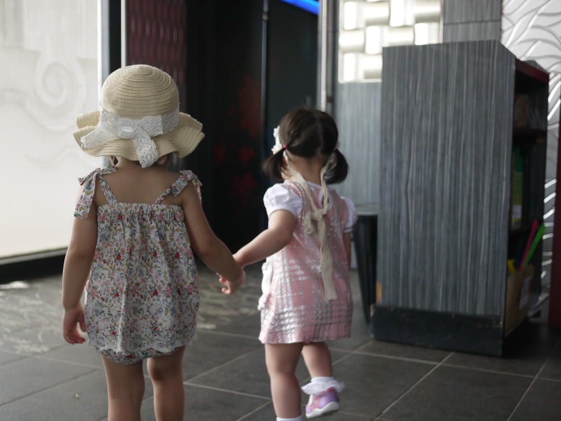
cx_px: 264
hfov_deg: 38.9
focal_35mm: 49
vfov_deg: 29.6
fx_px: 794
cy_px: 235
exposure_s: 1/250
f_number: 1.7
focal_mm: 20
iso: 160
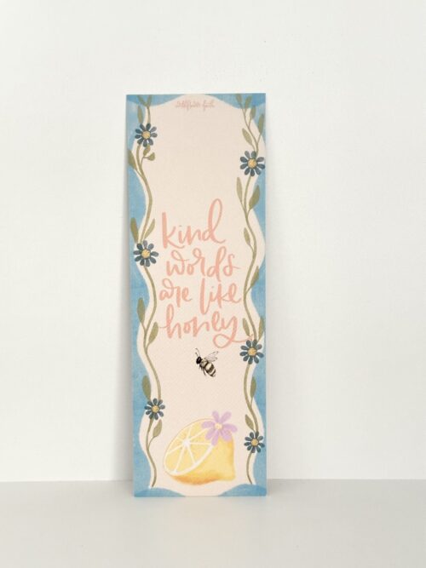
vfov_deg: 39.7
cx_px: 213
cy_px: 284
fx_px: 788
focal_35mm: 48
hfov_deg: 30.3
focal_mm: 6.86
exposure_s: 1/40
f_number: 1.78
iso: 400
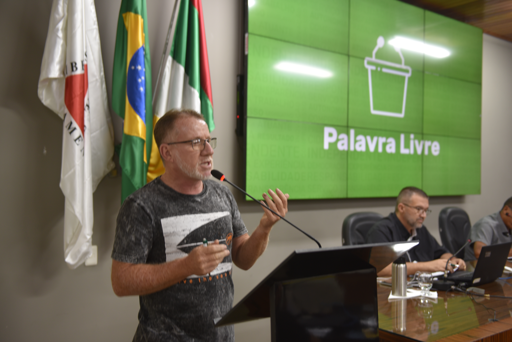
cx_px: 256
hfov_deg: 53.1
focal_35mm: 36
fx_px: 512
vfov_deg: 36.9
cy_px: 171
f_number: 2.8
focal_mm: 36
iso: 400
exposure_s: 1/50
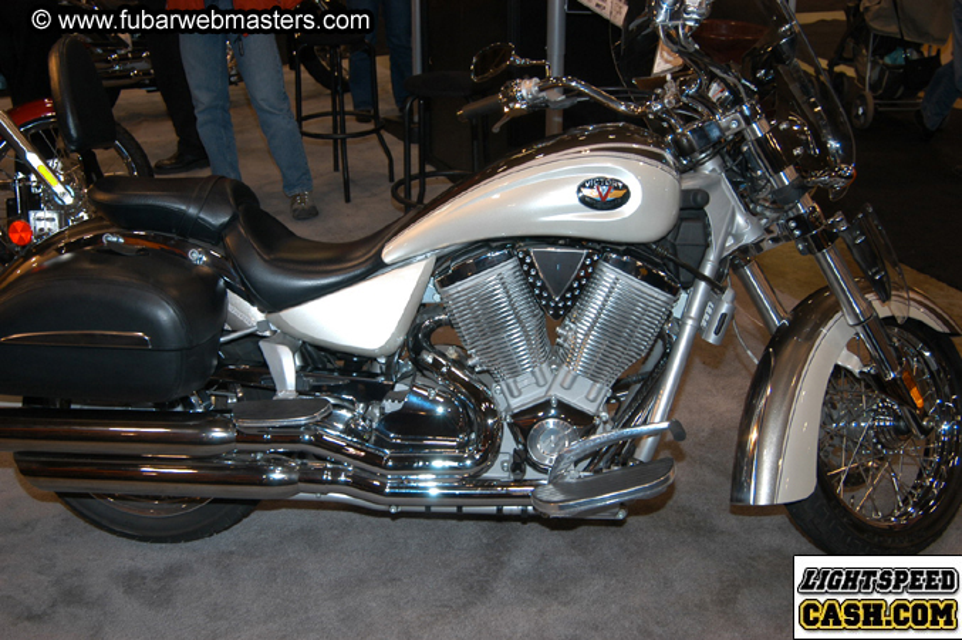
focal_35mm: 36
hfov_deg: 53.2
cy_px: 320
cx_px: 481
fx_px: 961
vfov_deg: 36.8
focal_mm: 24
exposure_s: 1/60
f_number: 5
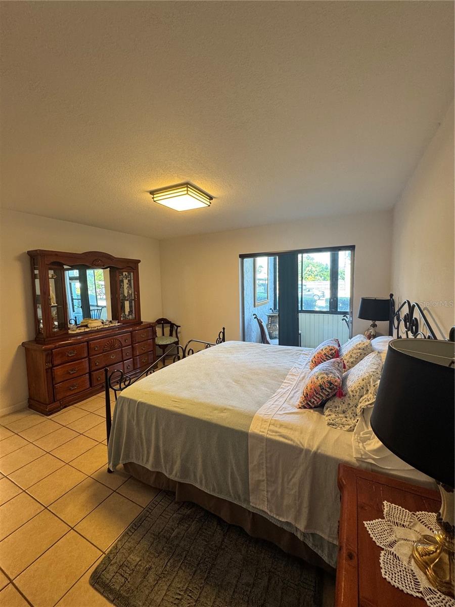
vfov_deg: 102.1
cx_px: 228
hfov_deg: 85.7
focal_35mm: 14
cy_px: 304
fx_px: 245
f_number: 2.2
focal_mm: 2.22
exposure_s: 1/120
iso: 200
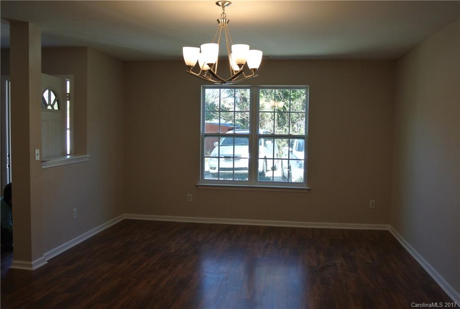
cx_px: 230
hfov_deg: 55.7
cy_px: 154
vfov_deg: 39.0
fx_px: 435
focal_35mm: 34
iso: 200
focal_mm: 12.7
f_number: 3.8
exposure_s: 1/125
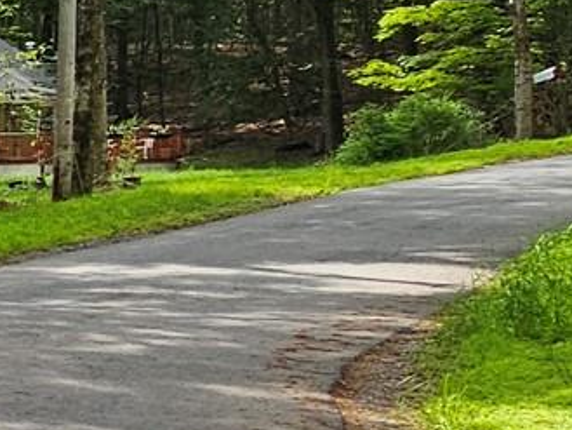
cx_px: -881
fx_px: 1339
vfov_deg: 18.2
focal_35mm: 81
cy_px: 286
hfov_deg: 14.0
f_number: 2.2
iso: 50
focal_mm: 2.2
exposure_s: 1/409
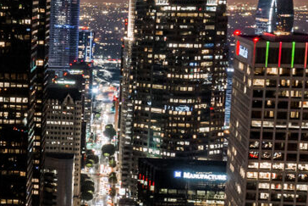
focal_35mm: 118
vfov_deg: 11.6
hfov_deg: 16.2
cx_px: -124
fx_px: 1010
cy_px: 165
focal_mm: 10.26
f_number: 4.5
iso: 400
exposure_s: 1/3
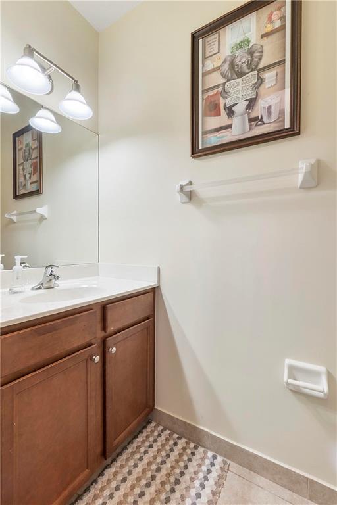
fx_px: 211
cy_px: 252
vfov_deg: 100.4
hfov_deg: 77.3
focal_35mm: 15
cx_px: 168
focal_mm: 10
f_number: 11
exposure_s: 1/3
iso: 160
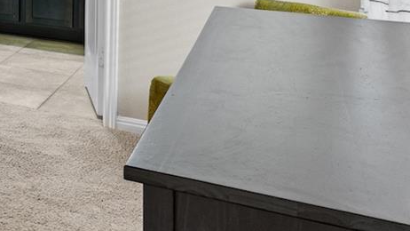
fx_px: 737
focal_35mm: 68
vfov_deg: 16.4
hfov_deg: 20.7
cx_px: -343
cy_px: -107
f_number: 8
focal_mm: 14.6
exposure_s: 1/2.5
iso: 320
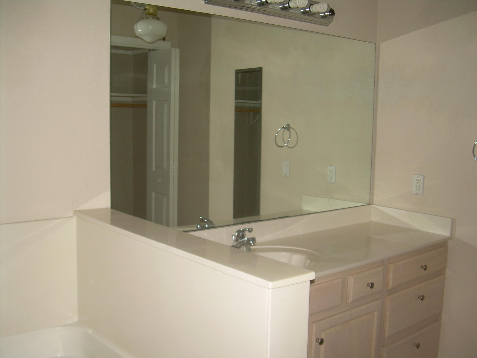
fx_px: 524
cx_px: 238
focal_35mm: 38
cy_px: 179
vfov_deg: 37.7
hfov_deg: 49.0
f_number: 2.8
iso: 50
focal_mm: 6.3
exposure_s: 1/60
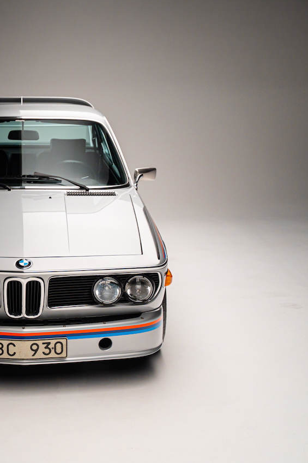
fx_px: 960
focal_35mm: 75
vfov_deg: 27.1
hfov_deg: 17.9
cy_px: 231
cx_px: 22
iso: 1600
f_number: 2.8
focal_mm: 49.5
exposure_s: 1/200
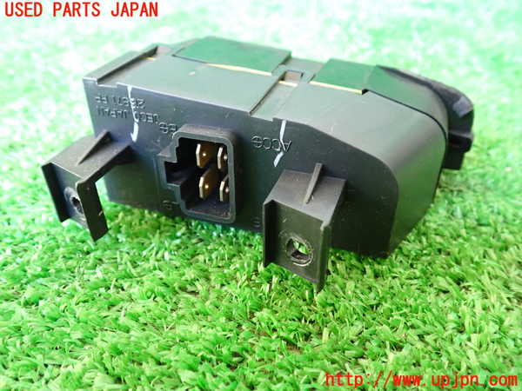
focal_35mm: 30
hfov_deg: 60.0
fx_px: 452
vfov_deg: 46.8
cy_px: 196
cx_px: 261
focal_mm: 5.4
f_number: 2.3
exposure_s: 1/30
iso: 640
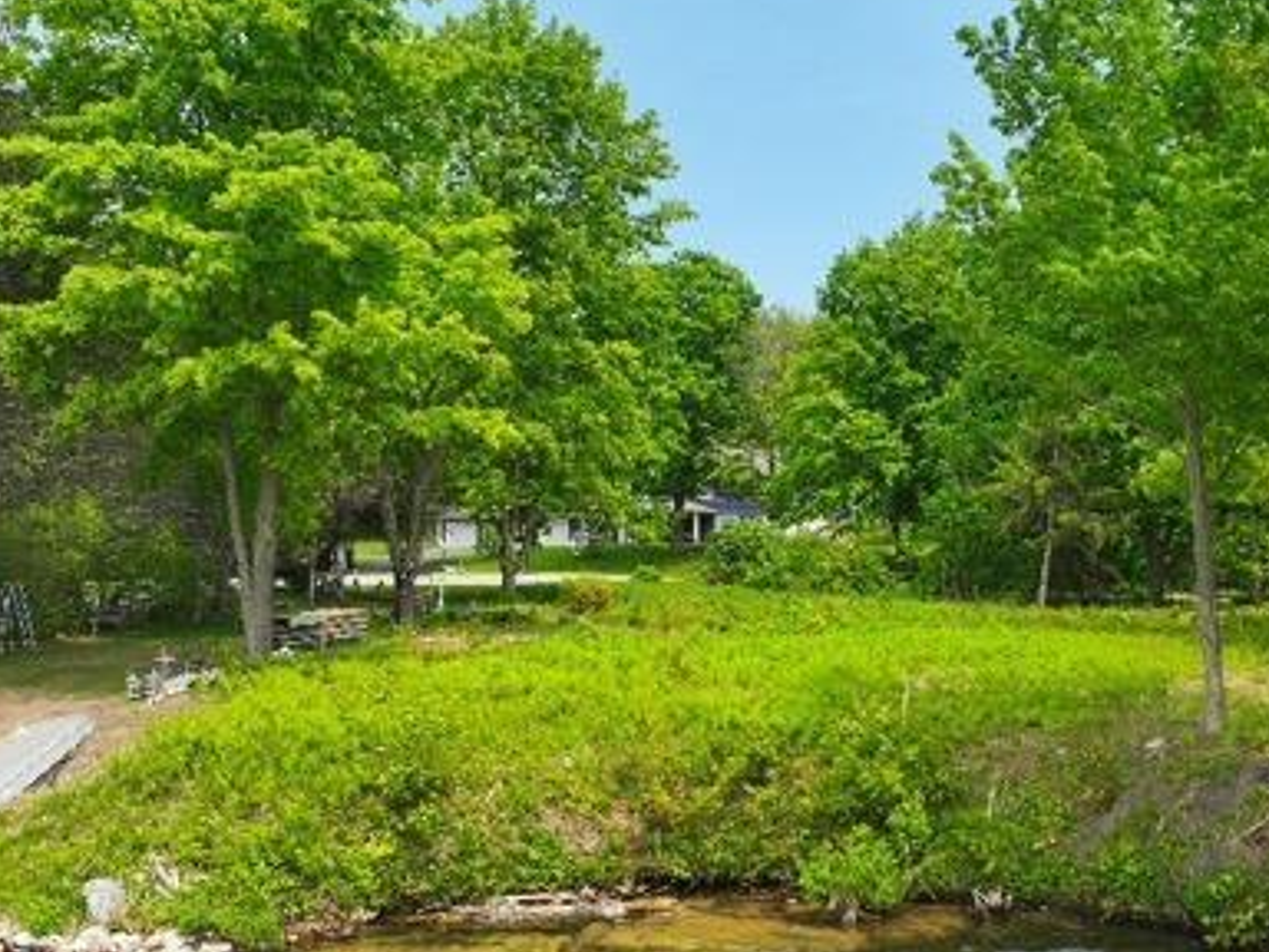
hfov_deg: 45.9
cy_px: 585
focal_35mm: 40
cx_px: 866
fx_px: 1466
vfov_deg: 35.8
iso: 140
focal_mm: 12.29
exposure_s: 1/1250
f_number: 2.8
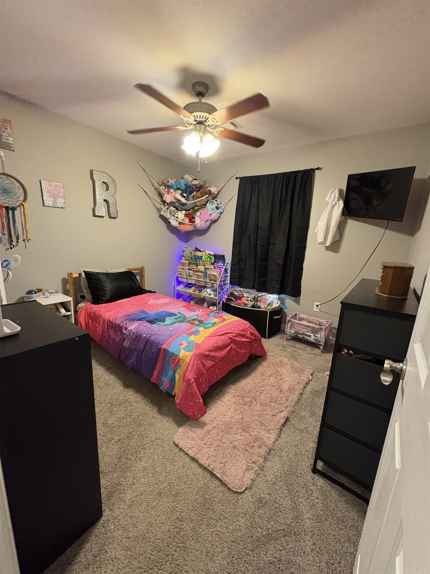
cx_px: 215
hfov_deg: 85.7
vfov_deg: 102.1
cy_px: 287
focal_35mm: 14
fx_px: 232
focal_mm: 2.22
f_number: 2.2
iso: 500
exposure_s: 1/60
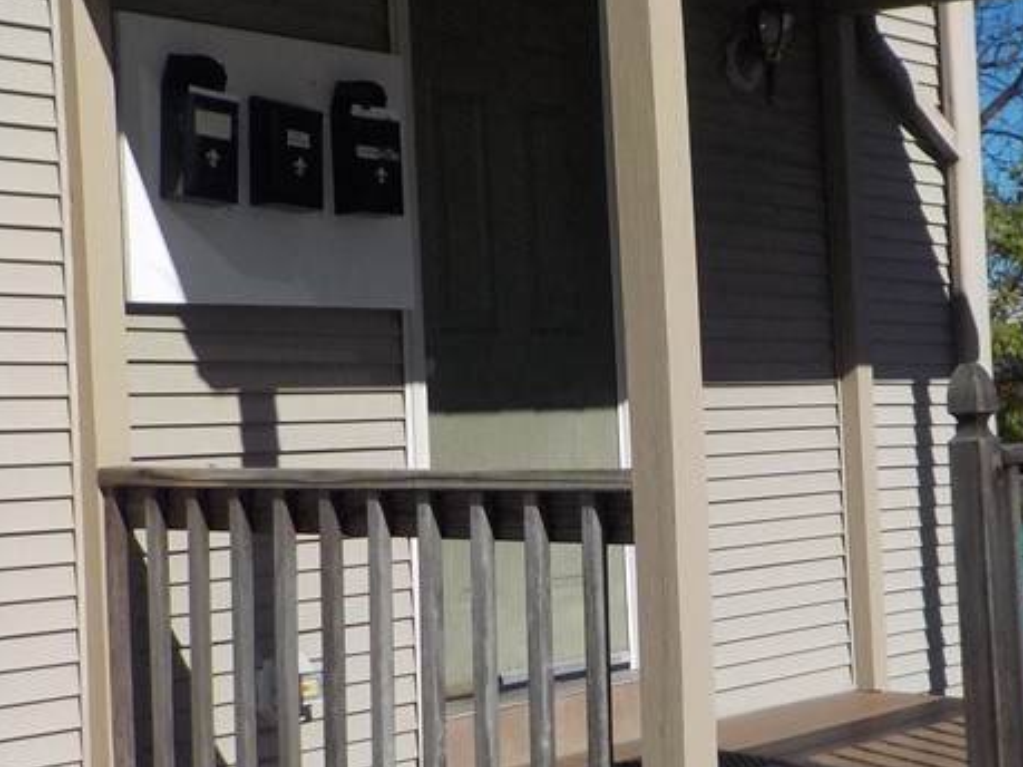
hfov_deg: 28.9
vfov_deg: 21.9
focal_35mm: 67
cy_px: 417
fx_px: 1980
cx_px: 620
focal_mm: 4.1
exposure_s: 1/640
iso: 125
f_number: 6.6
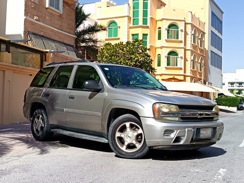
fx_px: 338
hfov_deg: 39.6
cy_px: 92
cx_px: 122
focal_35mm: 48
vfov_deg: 30.3
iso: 100
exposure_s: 1/619
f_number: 1.75
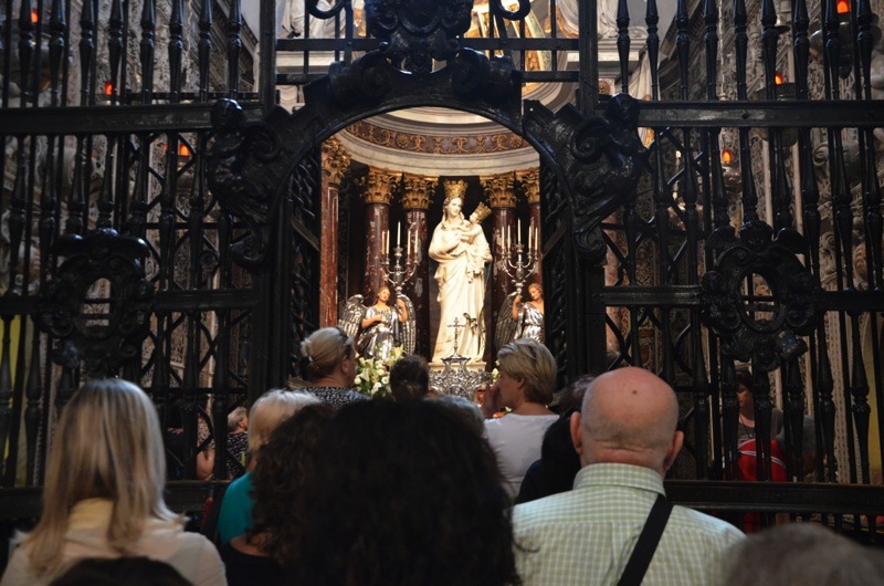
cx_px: 442
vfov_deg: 35.3
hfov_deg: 51.4
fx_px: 919
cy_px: 293
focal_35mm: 38
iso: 3200
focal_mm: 25
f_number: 4
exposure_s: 1/25
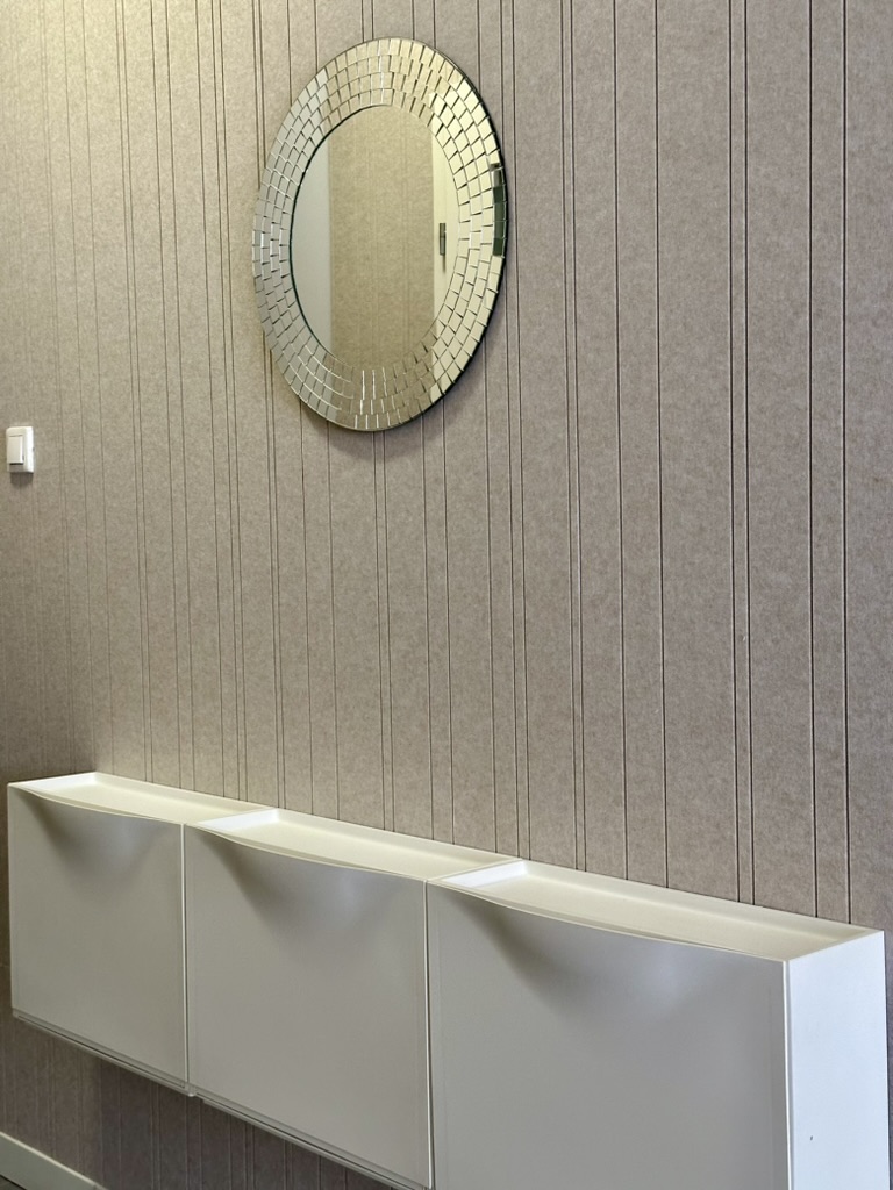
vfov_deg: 39.7
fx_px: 1651
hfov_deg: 30.3
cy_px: 595
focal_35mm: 48
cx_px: 446
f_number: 1.78
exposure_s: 1/60
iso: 200
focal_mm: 6.86
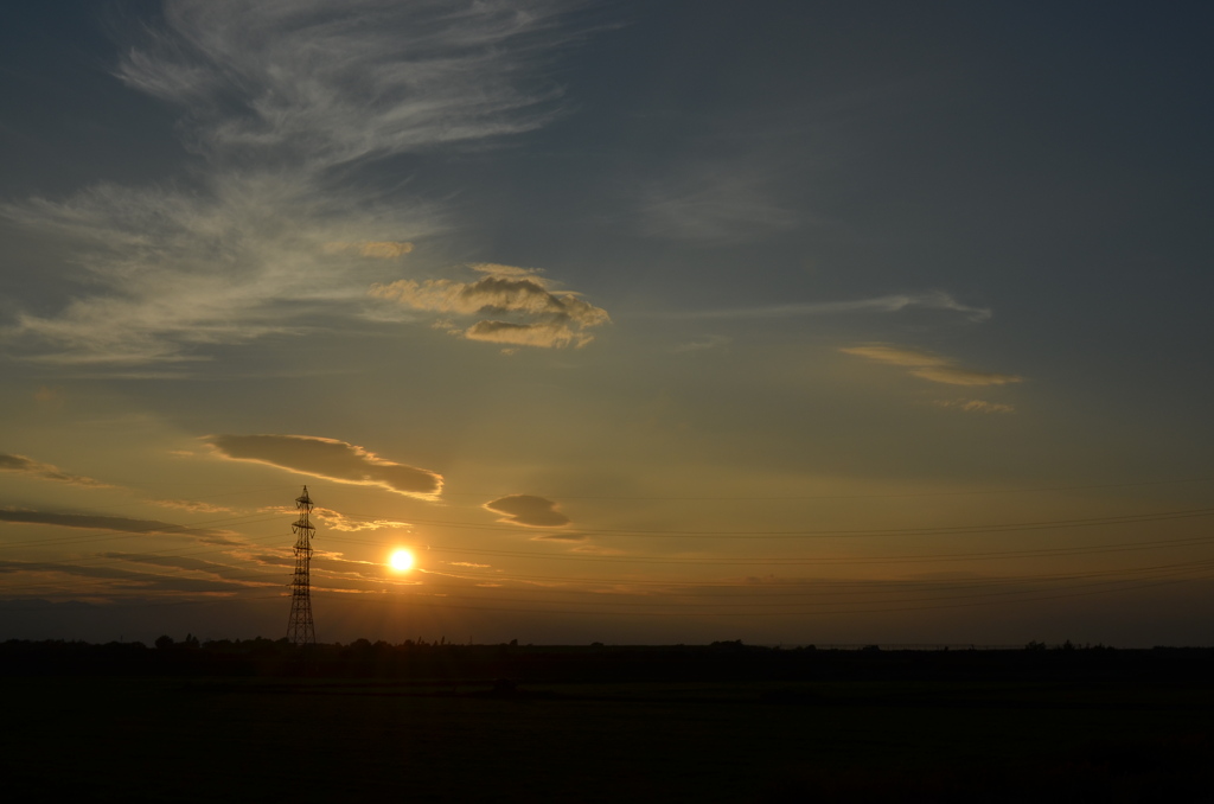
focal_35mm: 45
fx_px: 1514
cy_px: 402
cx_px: 607
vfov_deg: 29.7
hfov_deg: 43.7
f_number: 13
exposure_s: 1/640
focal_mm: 30
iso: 100
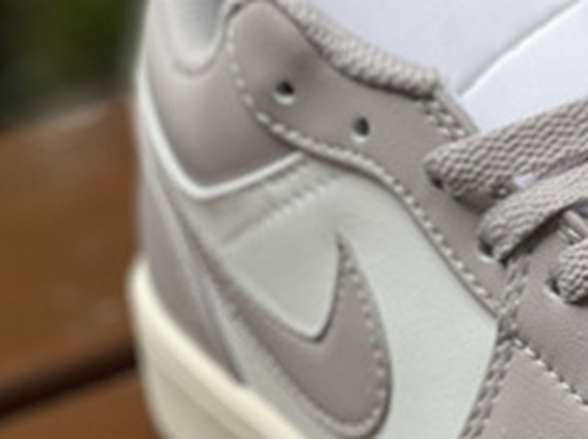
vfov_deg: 6.5
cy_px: 173
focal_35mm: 227
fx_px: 3849
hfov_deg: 8.5
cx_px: 948
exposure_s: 1/121
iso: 32
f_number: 2.2
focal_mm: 7.5
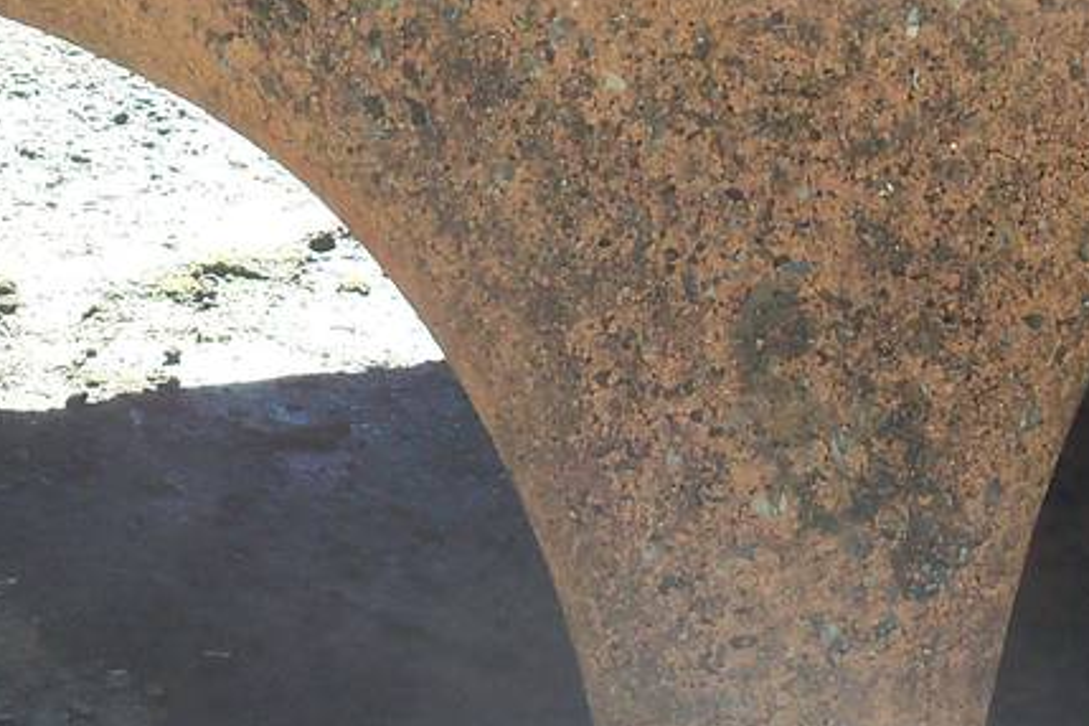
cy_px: 79
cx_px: 350
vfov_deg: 6.0
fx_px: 6927
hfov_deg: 9.0
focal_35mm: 229
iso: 100
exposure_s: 1/125
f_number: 4
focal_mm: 10.5
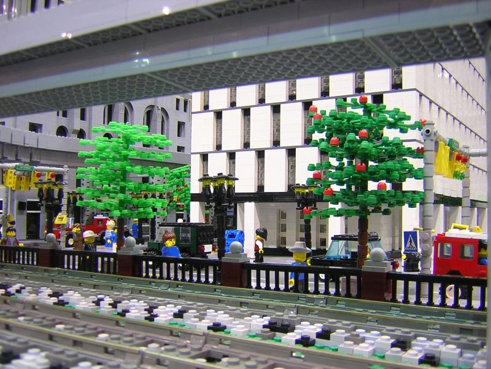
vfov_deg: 39.7
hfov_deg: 51.4
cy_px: 184
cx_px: 246
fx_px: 511
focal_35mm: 36
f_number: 2.6
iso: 113
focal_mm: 4.7
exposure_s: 1/3.6
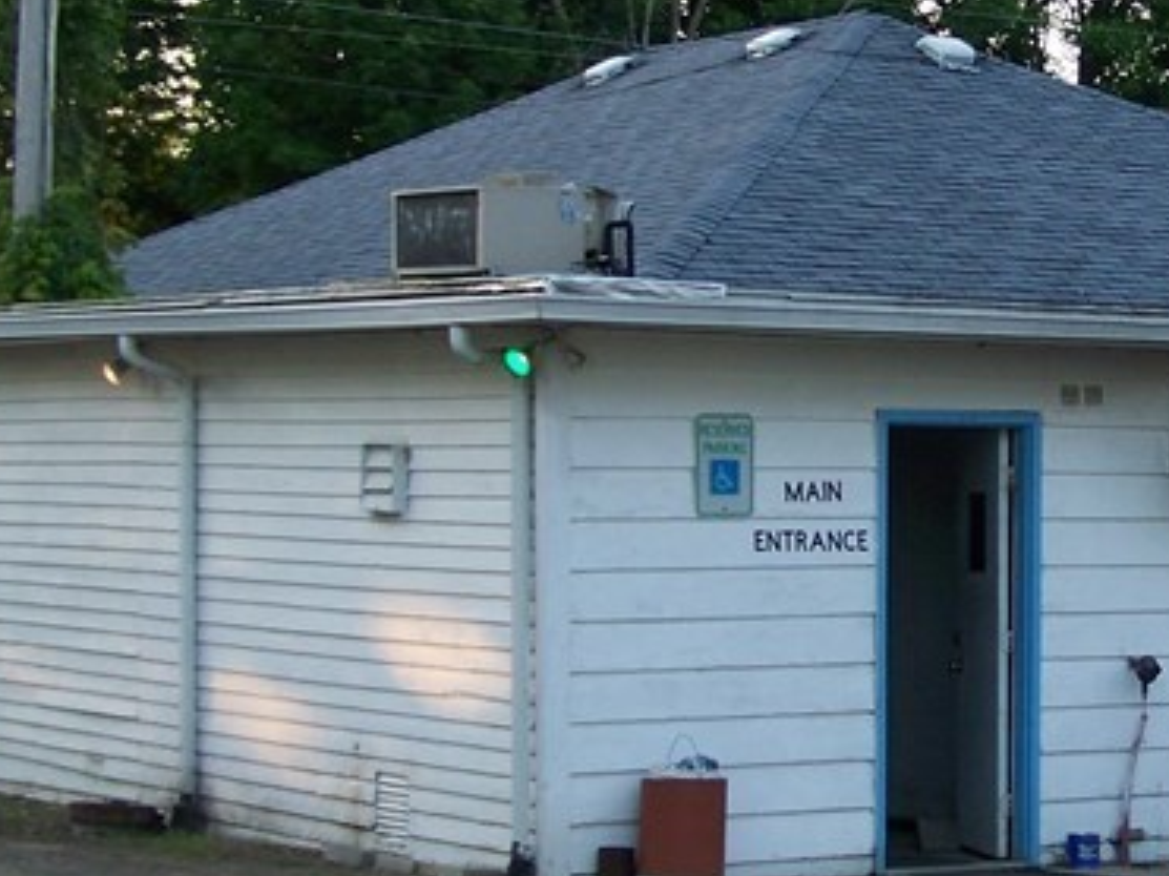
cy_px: 328
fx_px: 3545
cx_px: 1065
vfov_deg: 14.1
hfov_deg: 18.4
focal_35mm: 105
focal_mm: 6.3
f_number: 2.8
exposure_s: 1/80
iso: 64
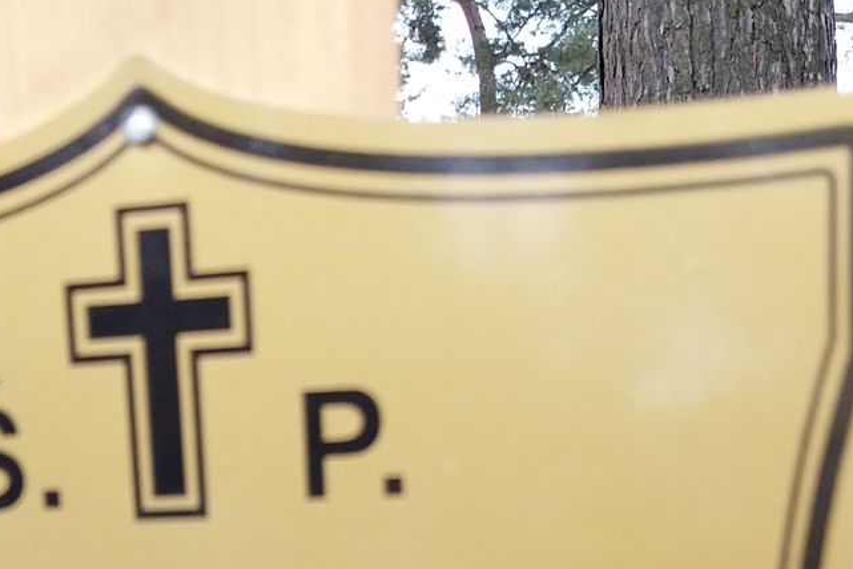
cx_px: 343
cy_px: 896
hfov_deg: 23.6
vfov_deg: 14.6
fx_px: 2039
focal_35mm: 86
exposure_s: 1/50
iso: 50
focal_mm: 4
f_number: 1.8
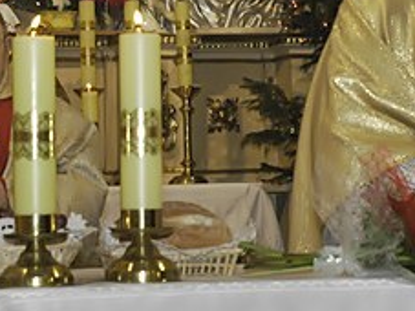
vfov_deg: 8.0
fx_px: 2193
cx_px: 234
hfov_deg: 10.8
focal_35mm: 183
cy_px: -39
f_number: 7.1
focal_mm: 48
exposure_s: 1/60
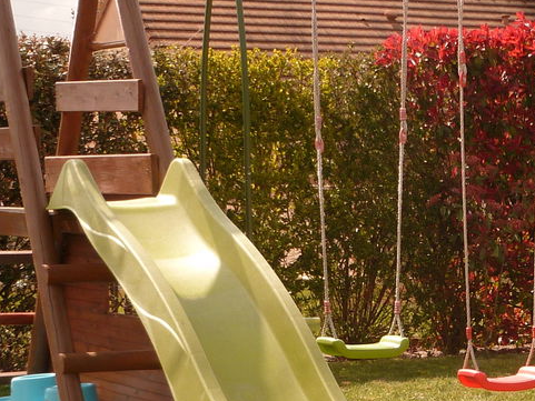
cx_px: 498
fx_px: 1747
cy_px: 360
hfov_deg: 17.1
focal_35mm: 113
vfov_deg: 13.0
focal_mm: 6.1
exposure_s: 1/400
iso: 80
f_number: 3.6
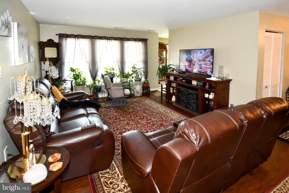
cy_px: 96
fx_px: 144
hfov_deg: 90.0
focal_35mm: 18
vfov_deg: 67.4
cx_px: 144
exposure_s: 1/60
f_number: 4
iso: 450
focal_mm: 12
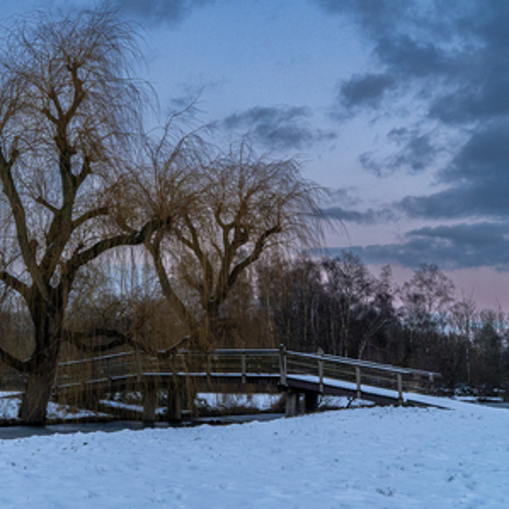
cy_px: 251
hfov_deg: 32.9
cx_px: 148
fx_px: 848
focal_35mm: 51
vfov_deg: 33.4
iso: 1600
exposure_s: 1/125
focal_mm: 26
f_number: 7.1
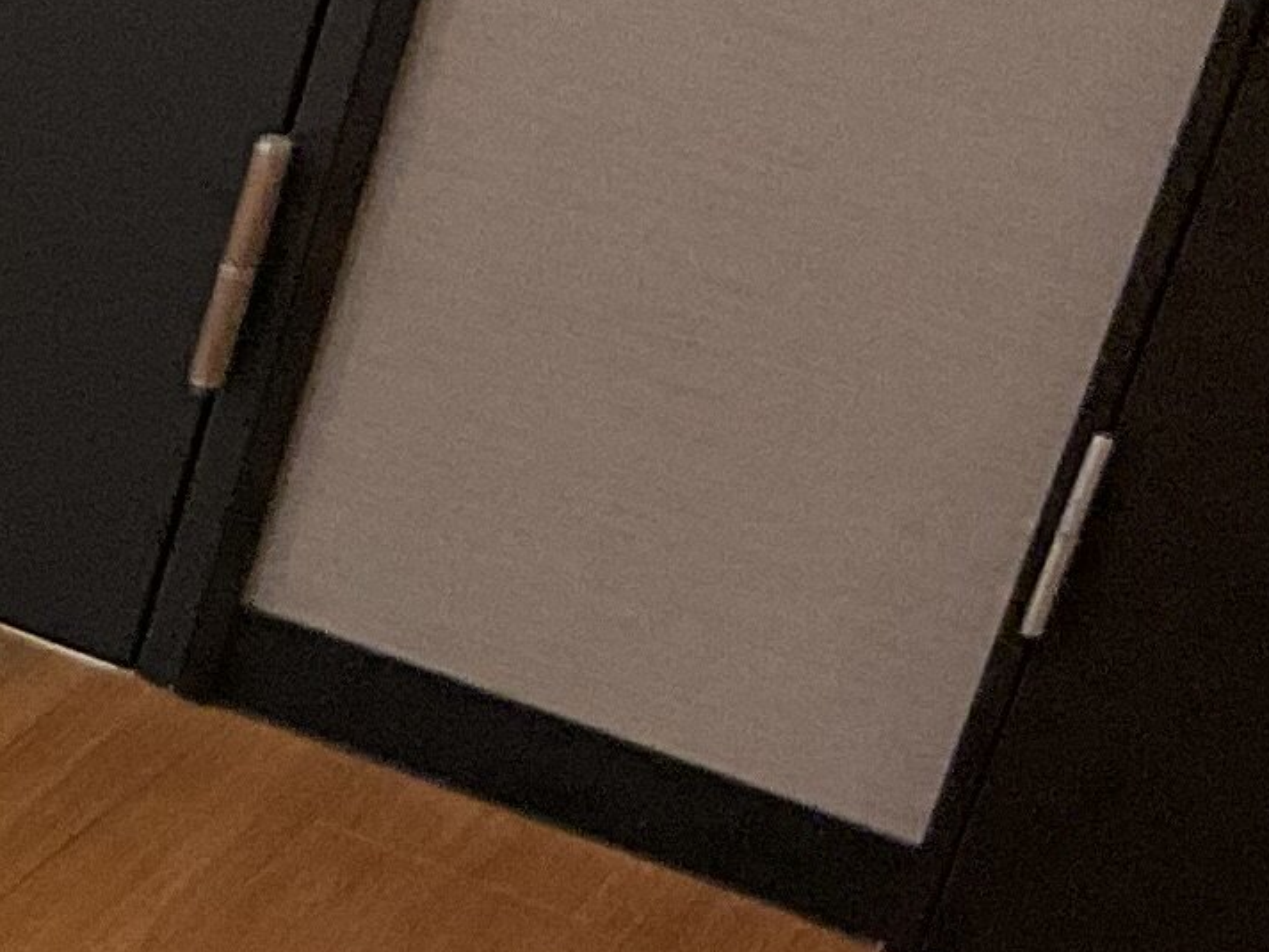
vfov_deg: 9.0
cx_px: -1456
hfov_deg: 10.8
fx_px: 6013
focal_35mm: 164
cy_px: 1071
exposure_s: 1/60
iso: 100
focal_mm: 3
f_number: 1.8
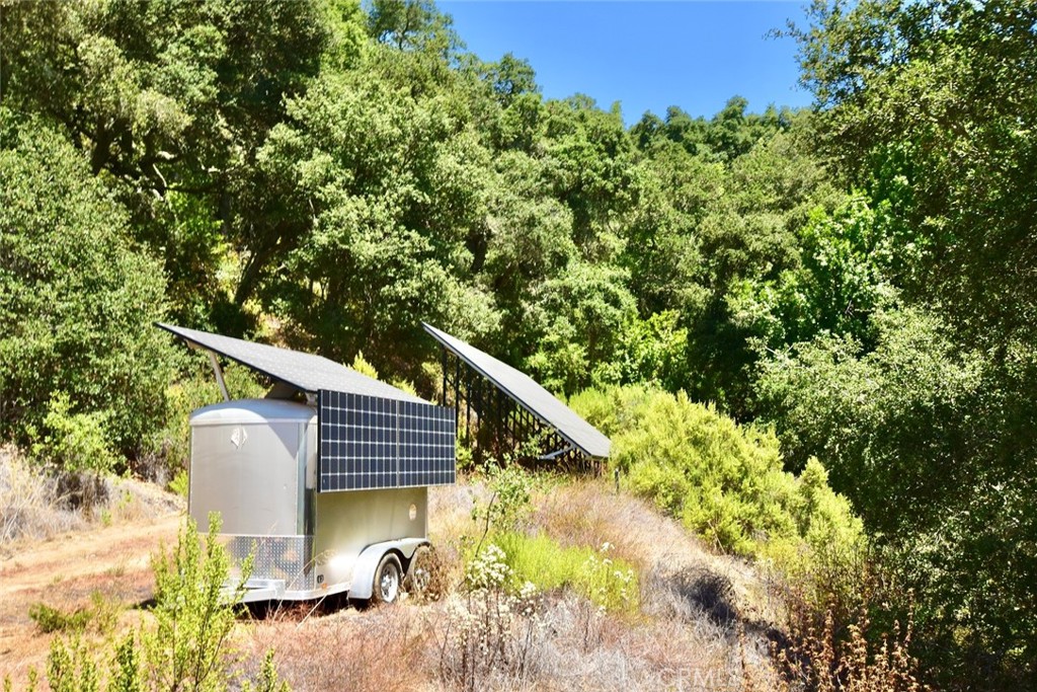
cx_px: 518
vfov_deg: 43.6
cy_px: 346
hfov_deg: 61.9
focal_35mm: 30
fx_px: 864
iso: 400
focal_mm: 20
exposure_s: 1/320
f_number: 10
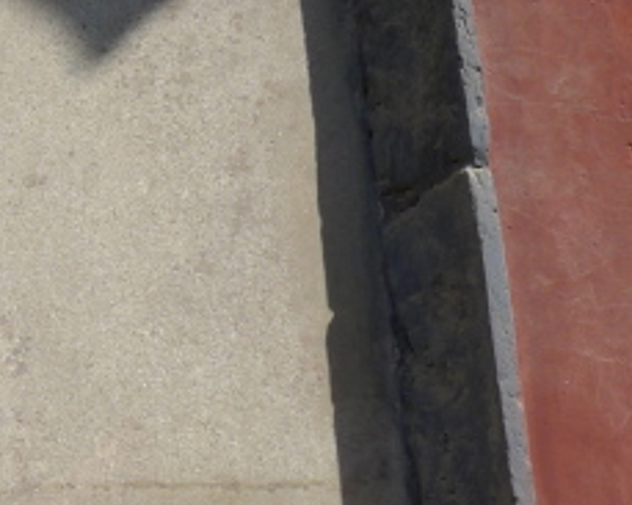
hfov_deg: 8.8
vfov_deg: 7.2
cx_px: -450
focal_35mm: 213
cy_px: -47
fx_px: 3982
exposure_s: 1/640
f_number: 4
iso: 80
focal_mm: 13.9
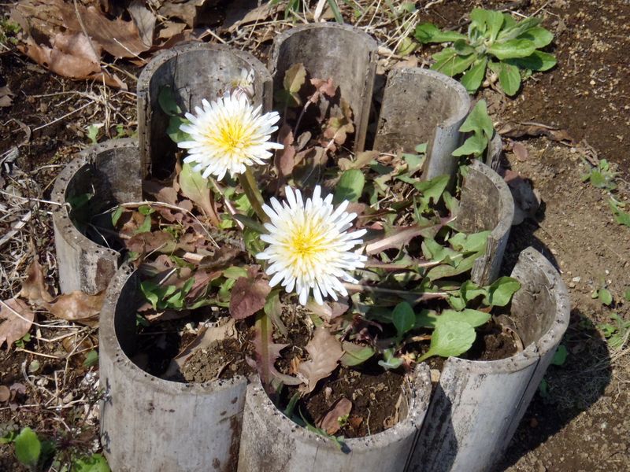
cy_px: 236
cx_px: 315
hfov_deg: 26.7
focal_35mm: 73
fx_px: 1329
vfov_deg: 20.2
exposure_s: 1/160
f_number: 16
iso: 400
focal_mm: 13.09
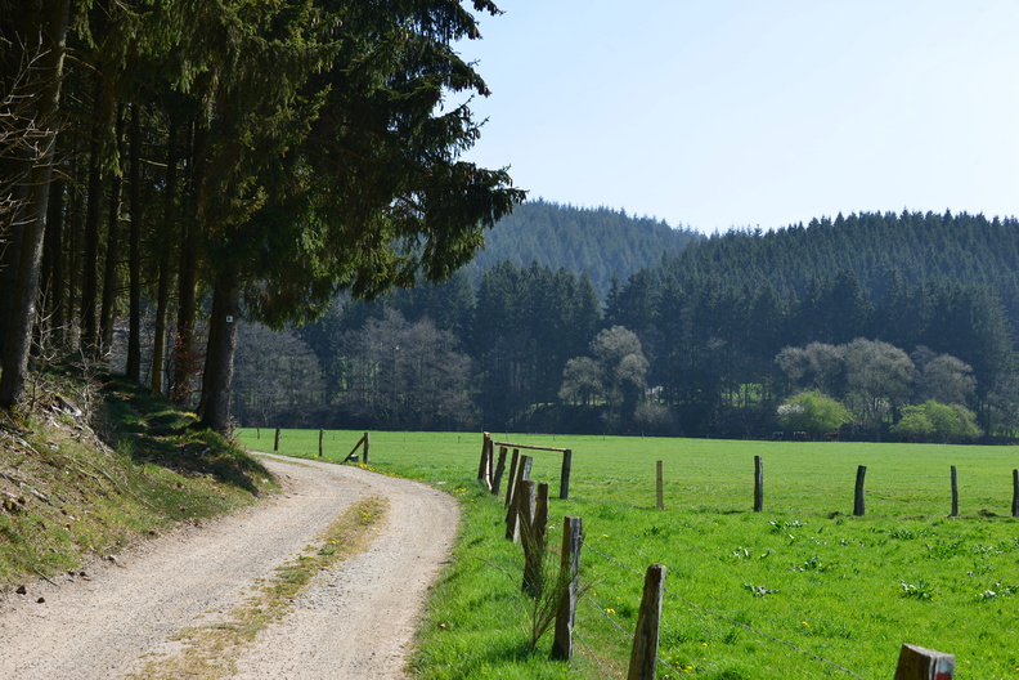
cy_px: 340
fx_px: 1585
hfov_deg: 35.6
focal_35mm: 56
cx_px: 510
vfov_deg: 24.2
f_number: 10
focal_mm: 56
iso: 400
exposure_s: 1/400
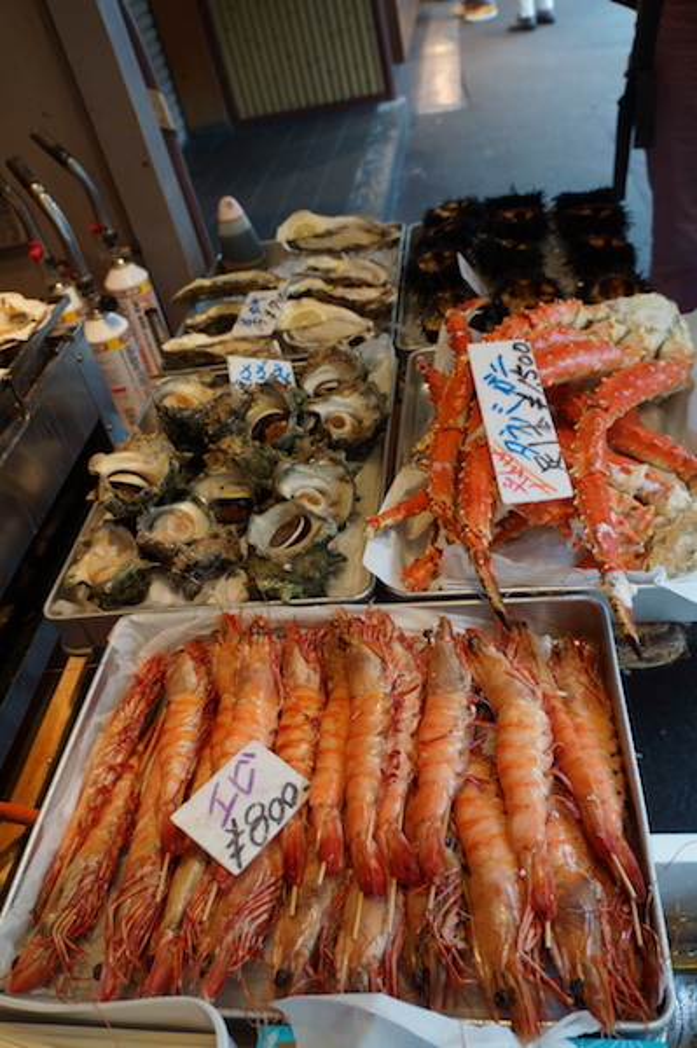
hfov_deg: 47.9
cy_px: 524
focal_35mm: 27
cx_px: 348
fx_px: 785
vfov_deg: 67.4
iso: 400
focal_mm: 18
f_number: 4
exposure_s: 1/60
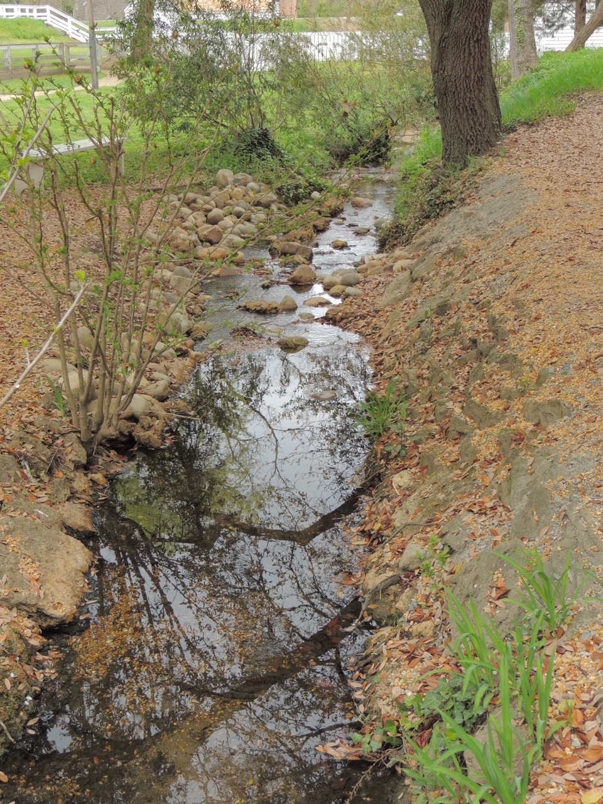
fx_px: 1092
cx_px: 302
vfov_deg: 40.4
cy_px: 402
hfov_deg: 30.9
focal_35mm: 47
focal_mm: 8.3
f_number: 3.5
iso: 100
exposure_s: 1/160
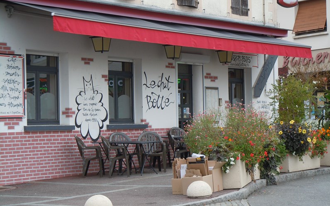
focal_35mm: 109
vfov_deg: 12.0
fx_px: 980
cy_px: 92
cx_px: 166
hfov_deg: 19.1
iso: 100
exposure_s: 1/160
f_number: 4.5
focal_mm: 18.3
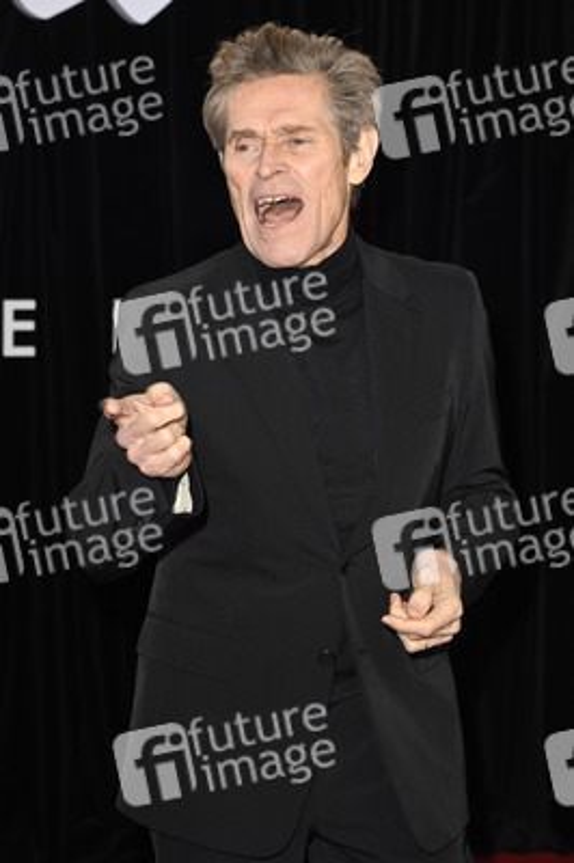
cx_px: 287
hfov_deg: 15.9
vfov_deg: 23.7
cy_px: 432
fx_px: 2060
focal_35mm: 86
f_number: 5.6
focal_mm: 86
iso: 1250
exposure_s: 1/250
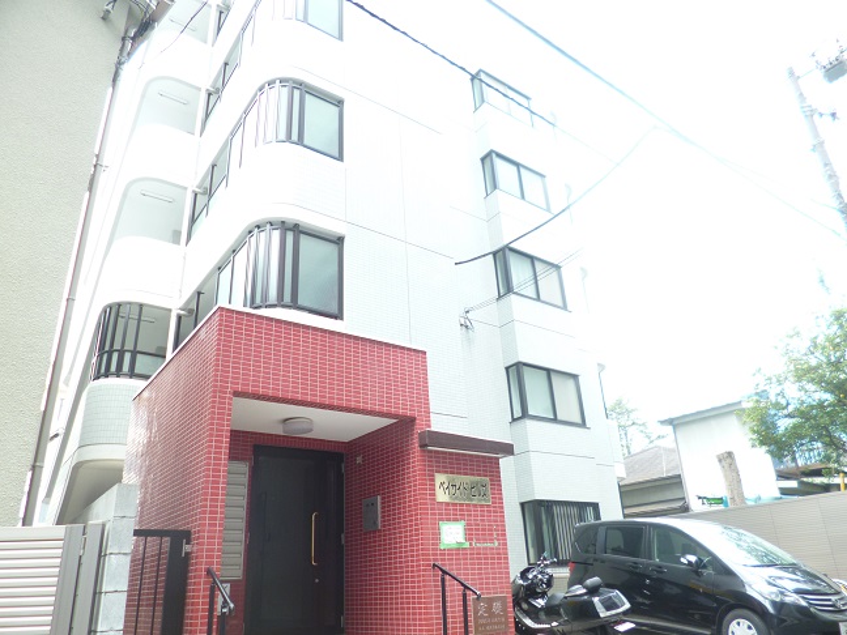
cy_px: 318
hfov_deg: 71.6
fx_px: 587
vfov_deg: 56.8
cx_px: 424
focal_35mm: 24
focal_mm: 4.3
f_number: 2.5
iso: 100
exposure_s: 1/100
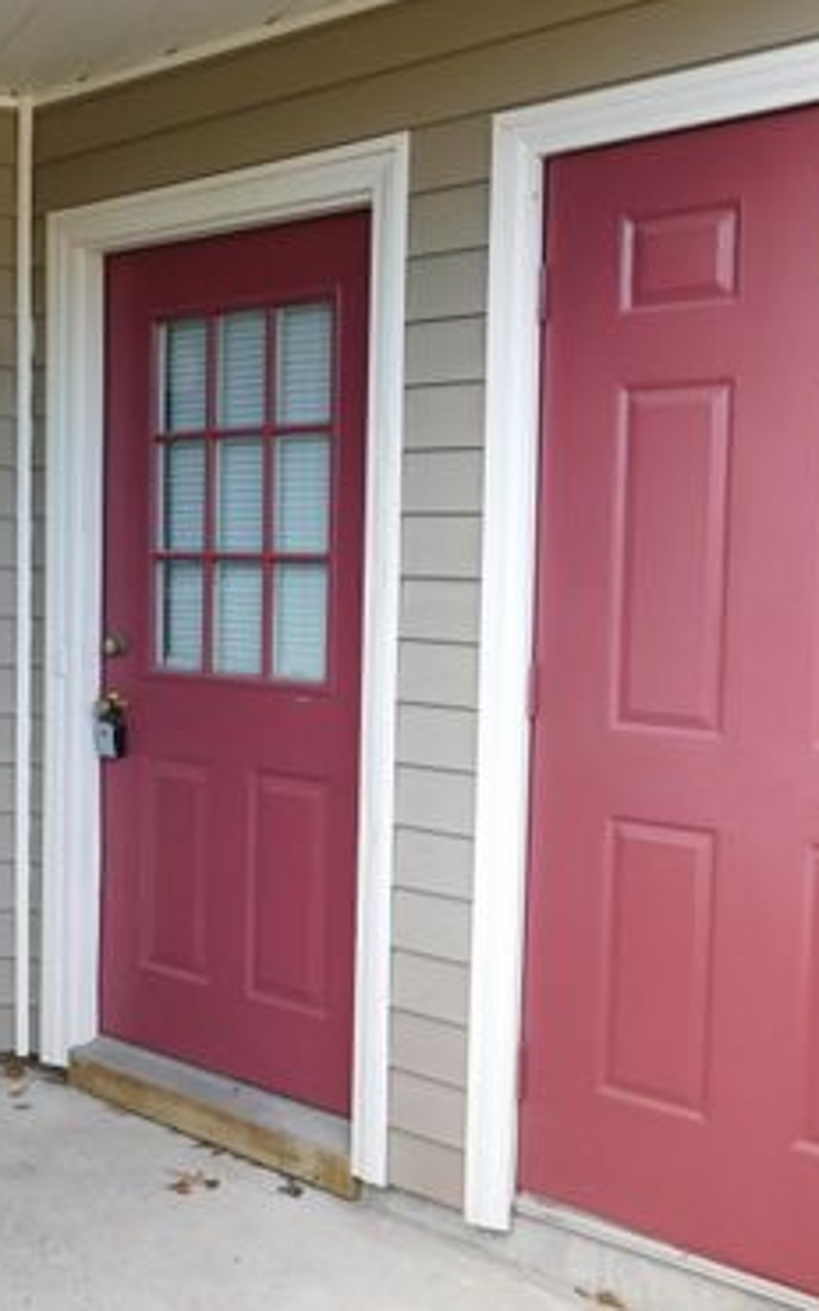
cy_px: 657
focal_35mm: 43
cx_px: 99
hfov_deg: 28.8
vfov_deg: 46.2
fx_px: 1537
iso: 125
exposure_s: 1/160
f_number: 3.2
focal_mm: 5.3
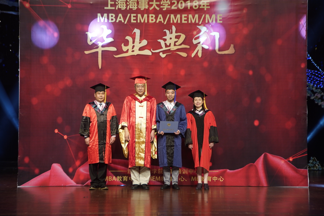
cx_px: 162
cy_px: 108
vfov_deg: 16.3
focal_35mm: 84
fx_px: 756
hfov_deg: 24.2
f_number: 4
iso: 640
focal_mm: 84
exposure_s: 1/125
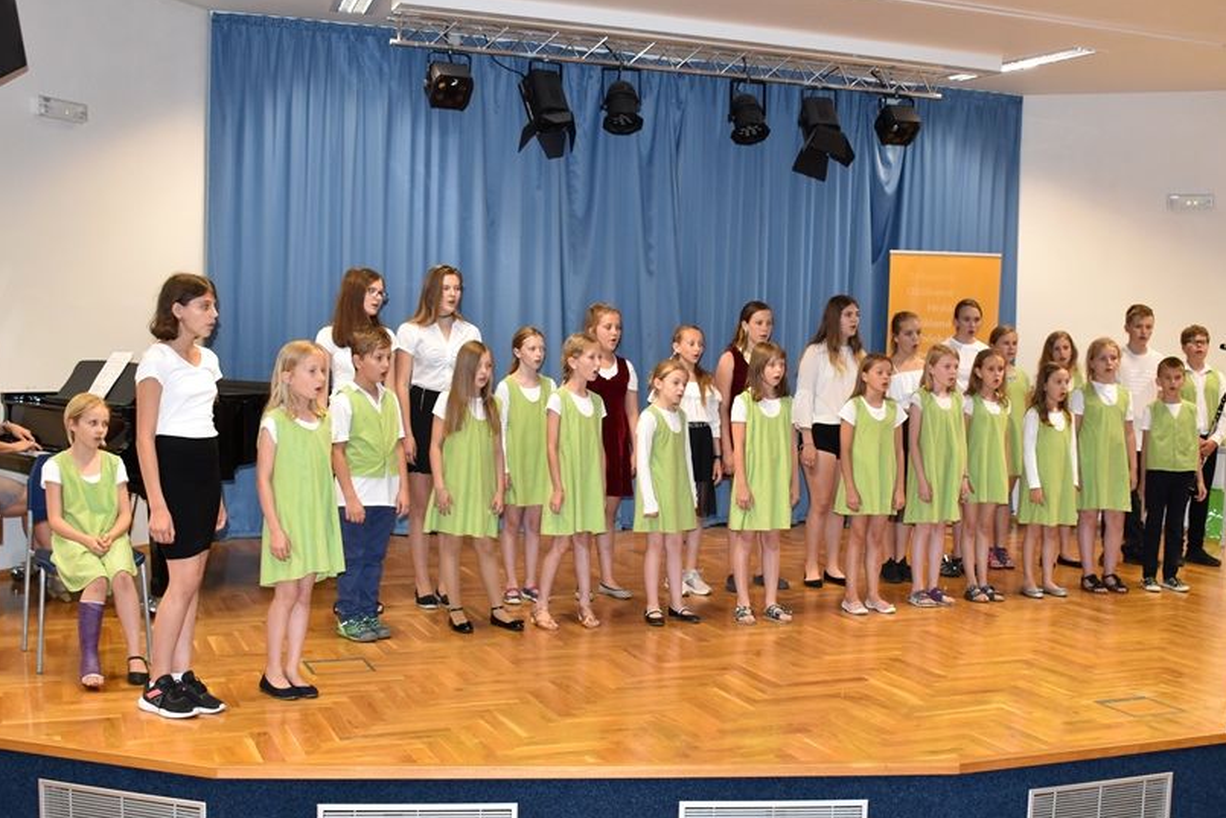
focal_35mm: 42
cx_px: 658
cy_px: 439
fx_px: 1430
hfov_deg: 46.4
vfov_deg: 31.9
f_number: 4.5
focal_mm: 22
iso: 900
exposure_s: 1/60
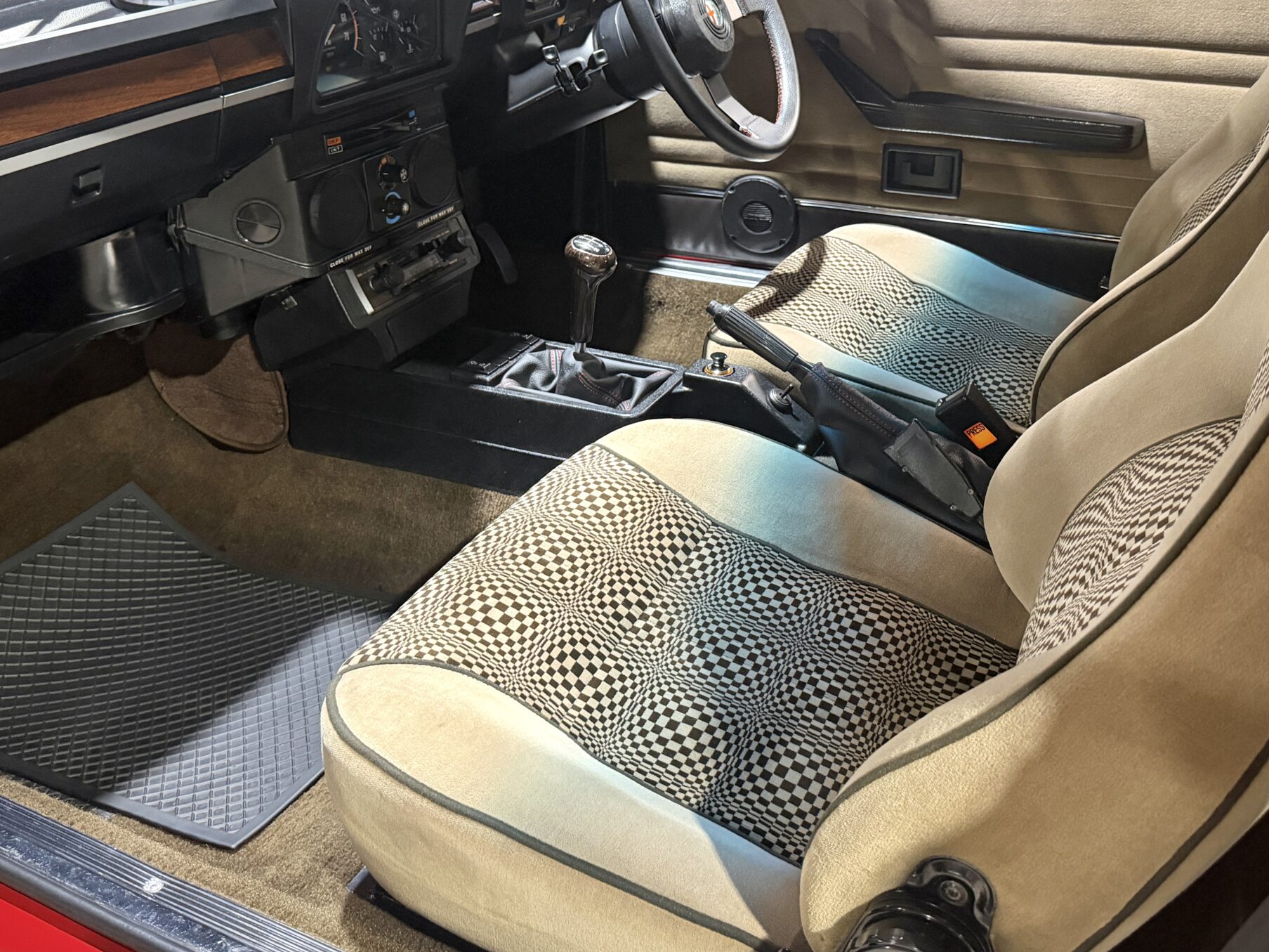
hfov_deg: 53.9
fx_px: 1246
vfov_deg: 41.3
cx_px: 663
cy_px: 318
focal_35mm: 34
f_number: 1.78
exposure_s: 1/33
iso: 640
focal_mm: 6.76
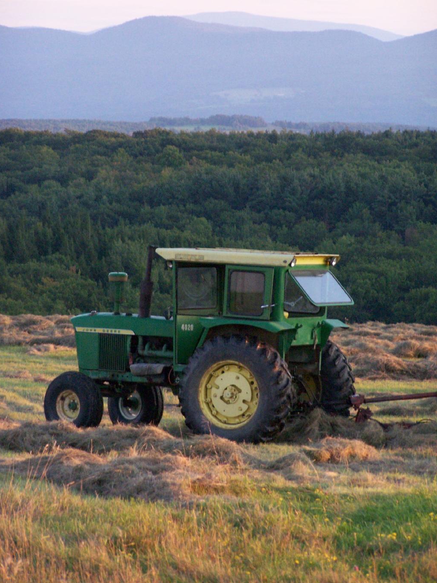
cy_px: 292
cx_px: 218
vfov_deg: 9.4
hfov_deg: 7.1
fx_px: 3535
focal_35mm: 210
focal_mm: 34.6
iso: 400
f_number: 3.2
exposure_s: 1/250
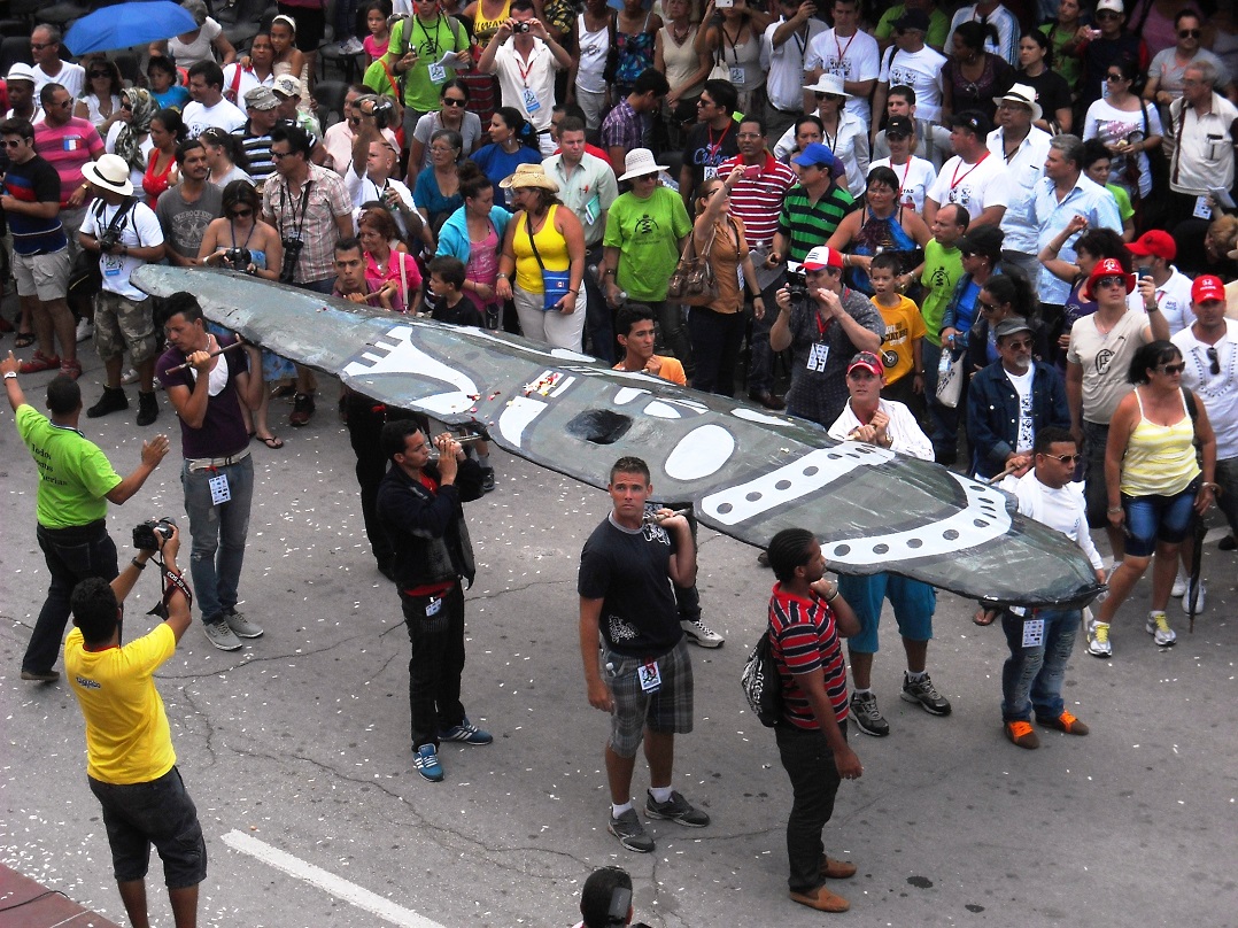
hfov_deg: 18.7
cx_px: 619
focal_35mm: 105
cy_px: 464
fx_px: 3754
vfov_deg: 14.1
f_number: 4.7
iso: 64
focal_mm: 17.1
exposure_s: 1/438
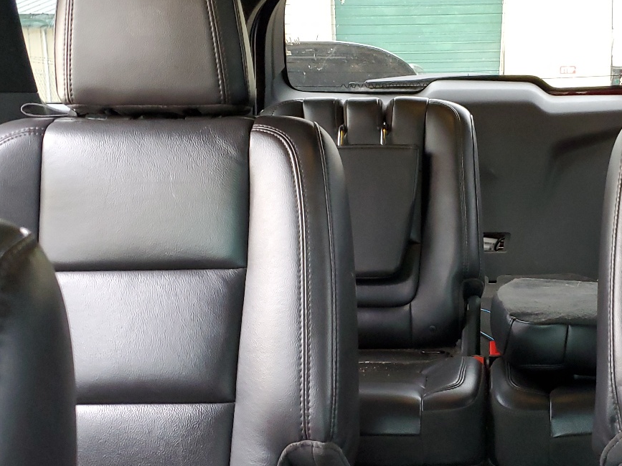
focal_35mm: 48
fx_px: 862
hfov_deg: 38.6
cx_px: 470
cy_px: 257
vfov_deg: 30.2
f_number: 1.5
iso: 192
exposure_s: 1/60.2
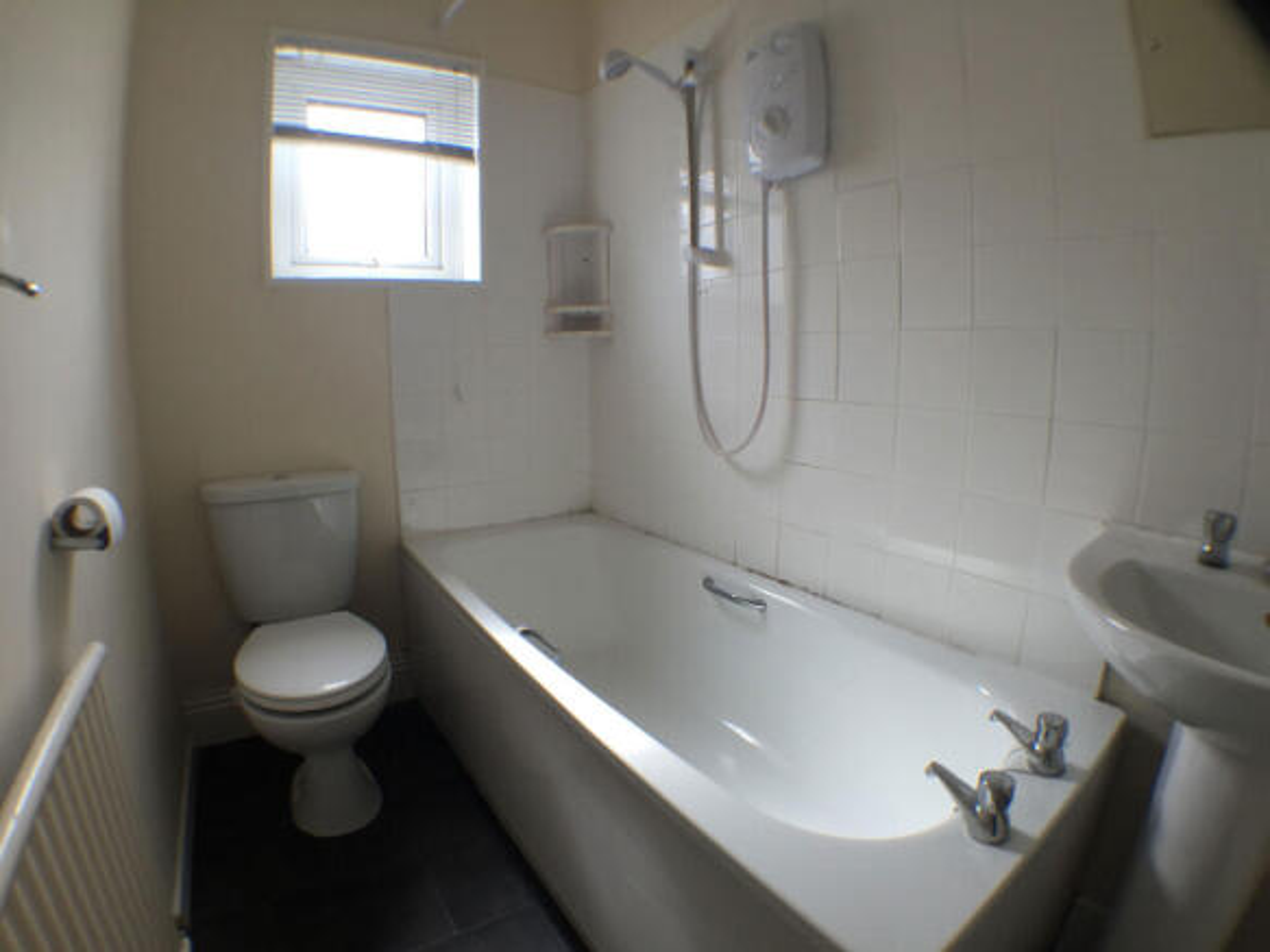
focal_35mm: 29
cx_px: 635
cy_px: 476
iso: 32
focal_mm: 4.15
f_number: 2.2
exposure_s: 1/120
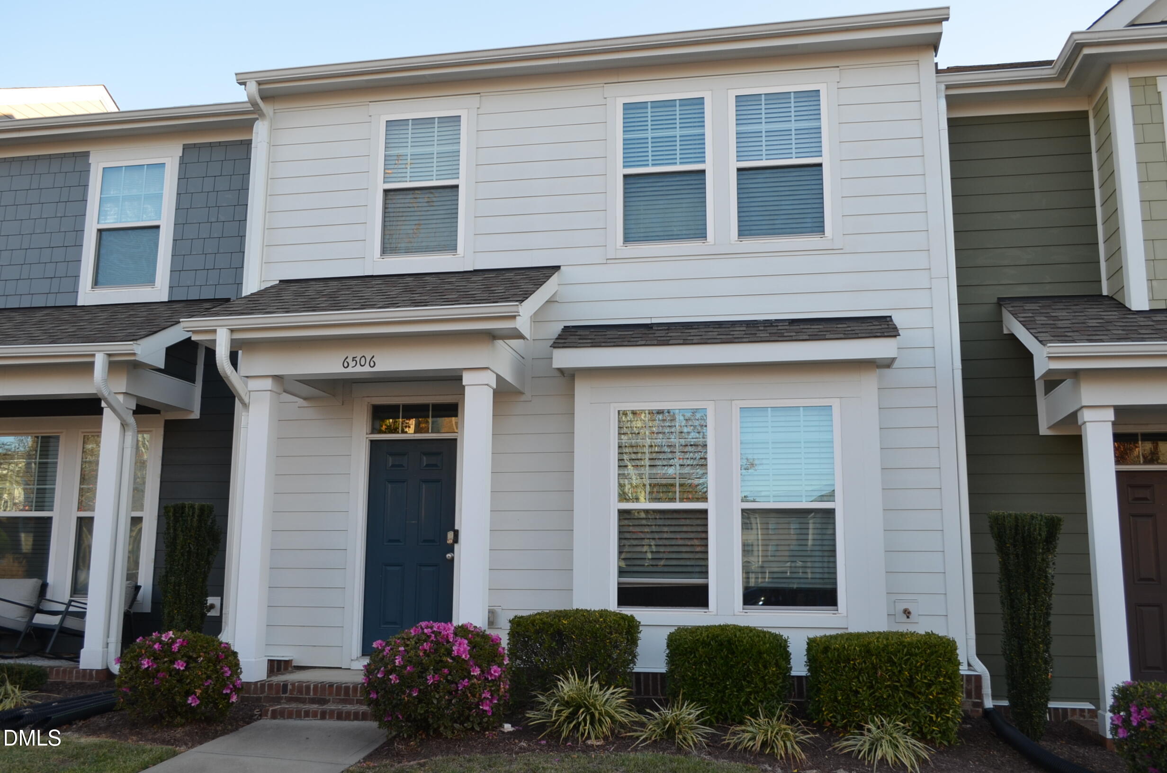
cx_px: 584
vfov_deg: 39.8
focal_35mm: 33
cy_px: 386
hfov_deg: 57.3
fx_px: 1068
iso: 200
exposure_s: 1/160
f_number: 6.3
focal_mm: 22
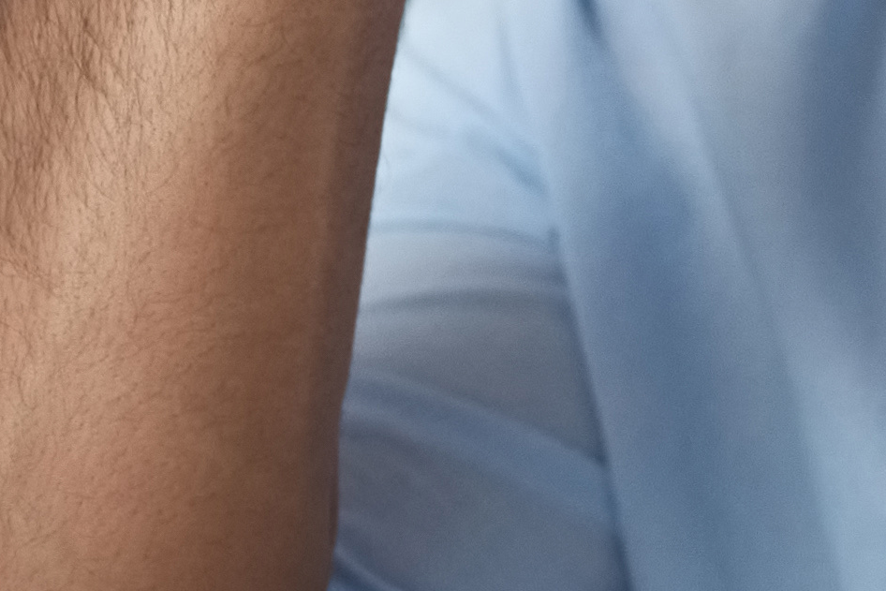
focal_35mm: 383
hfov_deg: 5.3
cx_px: 1319
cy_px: -336
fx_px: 9427
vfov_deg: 3.6
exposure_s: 1/125
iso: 320
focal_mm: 50
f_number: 2
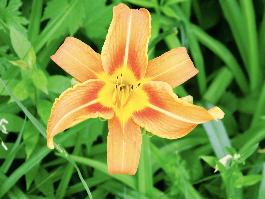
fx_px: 1133
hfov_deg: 13.3
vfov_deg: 10.0
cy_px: 100
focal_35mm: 148
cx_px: 132
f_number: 5
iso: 80
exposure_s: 1/35.4
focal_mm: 26.8
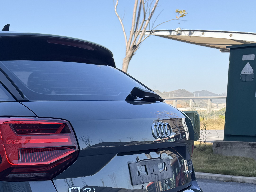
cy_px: 173
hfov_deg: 27.1
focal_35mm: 63
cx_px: -51
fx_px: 466
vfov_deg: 22.7
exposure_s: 1/1361
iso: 100
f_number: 1.78
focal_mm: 6.76
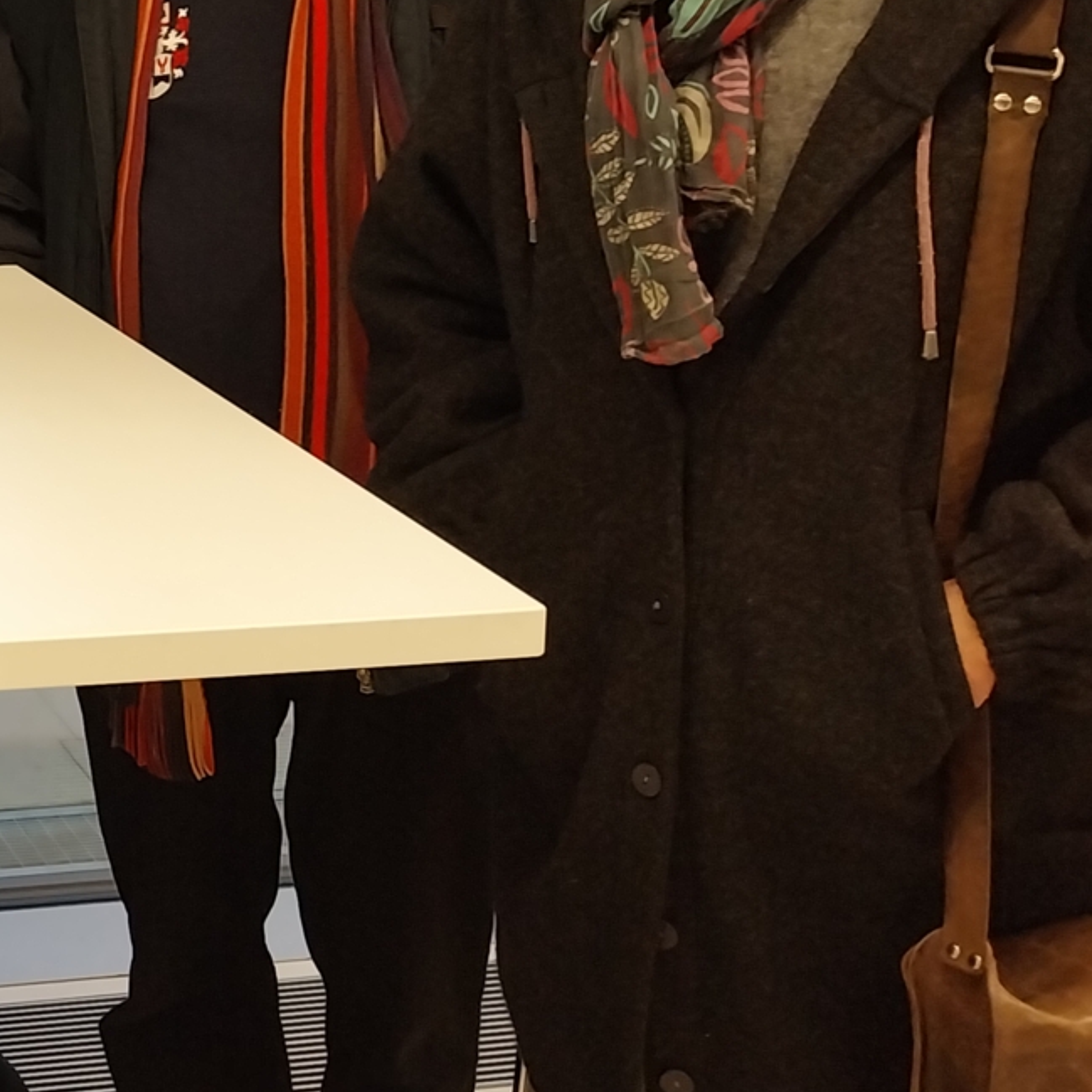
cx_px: -363
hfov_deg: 22.4
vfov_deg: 24.5
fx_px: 2427
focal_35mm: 68
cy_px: 86
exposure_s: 1/60
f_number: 1.8
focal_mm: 4
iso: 250
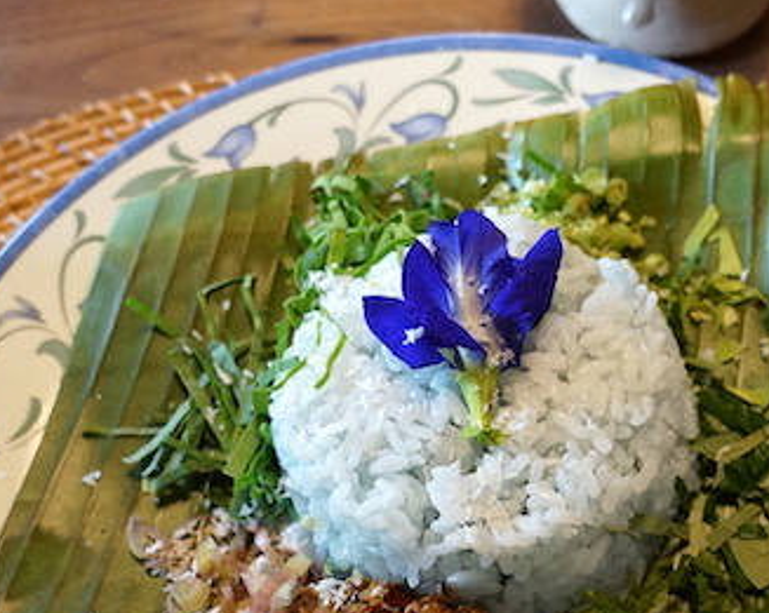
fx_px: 1410
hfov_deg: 29.7
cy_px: 403
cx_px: 628
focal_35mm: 62
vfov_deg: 24.5
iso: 2500
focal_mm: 30
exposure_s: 1/160
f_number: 4
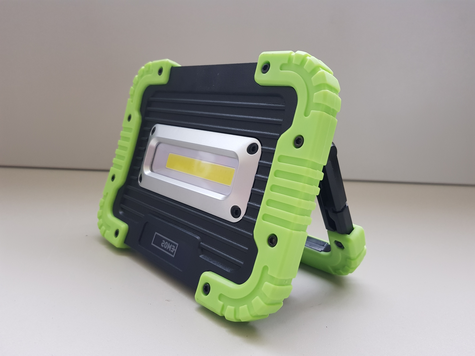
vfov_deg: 53.1
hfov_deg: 67.3
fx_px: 357
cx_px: 238
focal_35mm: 26
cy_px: 178
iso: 200
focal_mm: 4.2
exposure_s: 1/11
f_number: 1.7
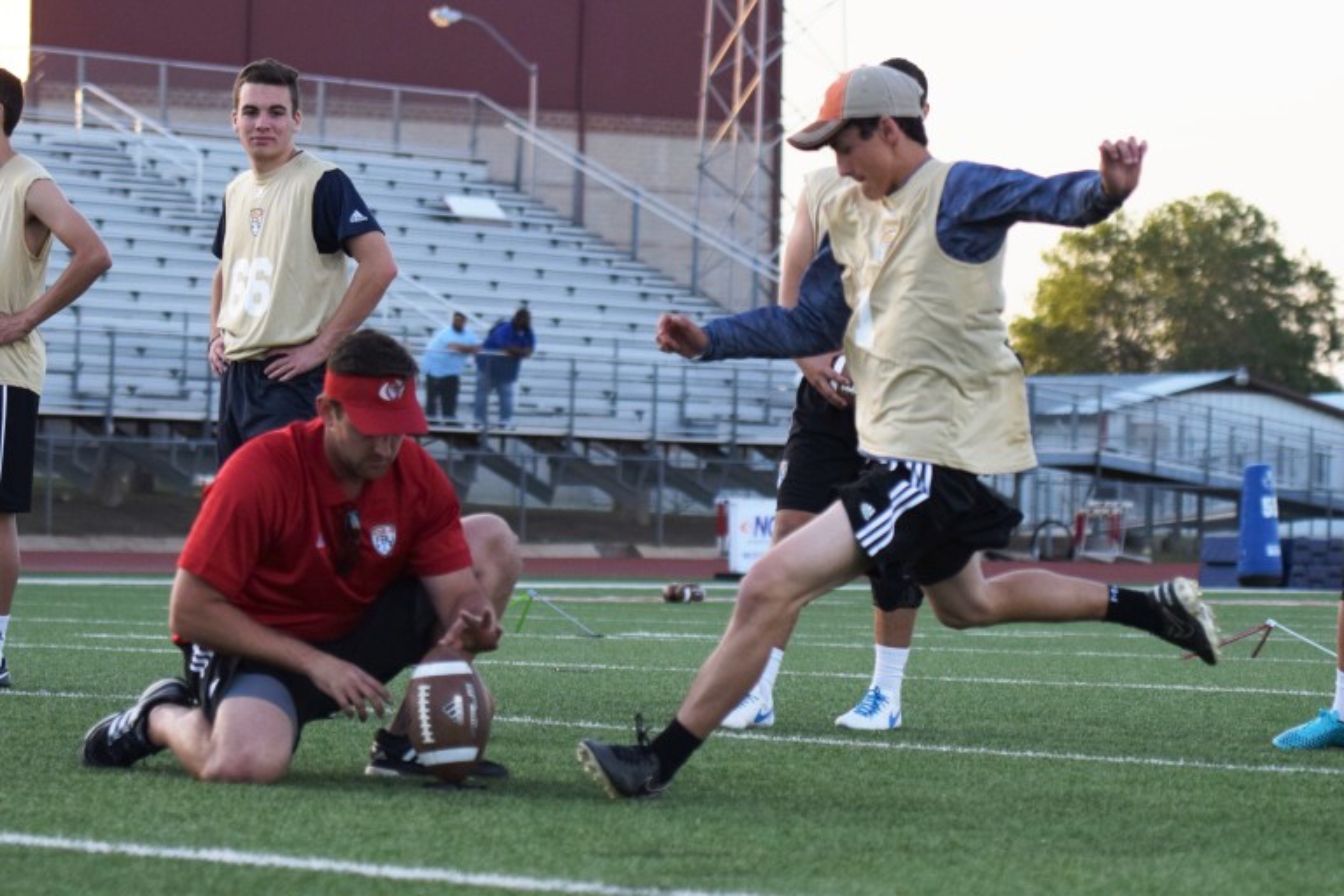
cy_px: 448
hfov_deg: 19.5
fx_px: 3920
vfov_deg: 13.0
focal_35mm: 105
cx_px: 672
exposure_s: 1/2000
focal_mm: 70
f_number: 2.8
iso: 500
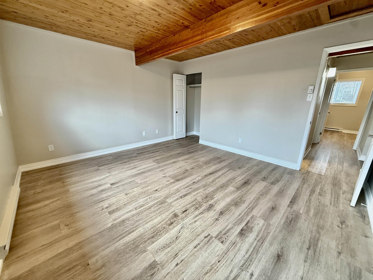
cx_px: 186
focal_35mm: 14
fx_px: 151
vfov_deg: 85.7
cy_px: 140
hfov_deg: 102.1
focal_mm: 2.22
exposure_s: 1/60
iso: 320
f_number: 2.2
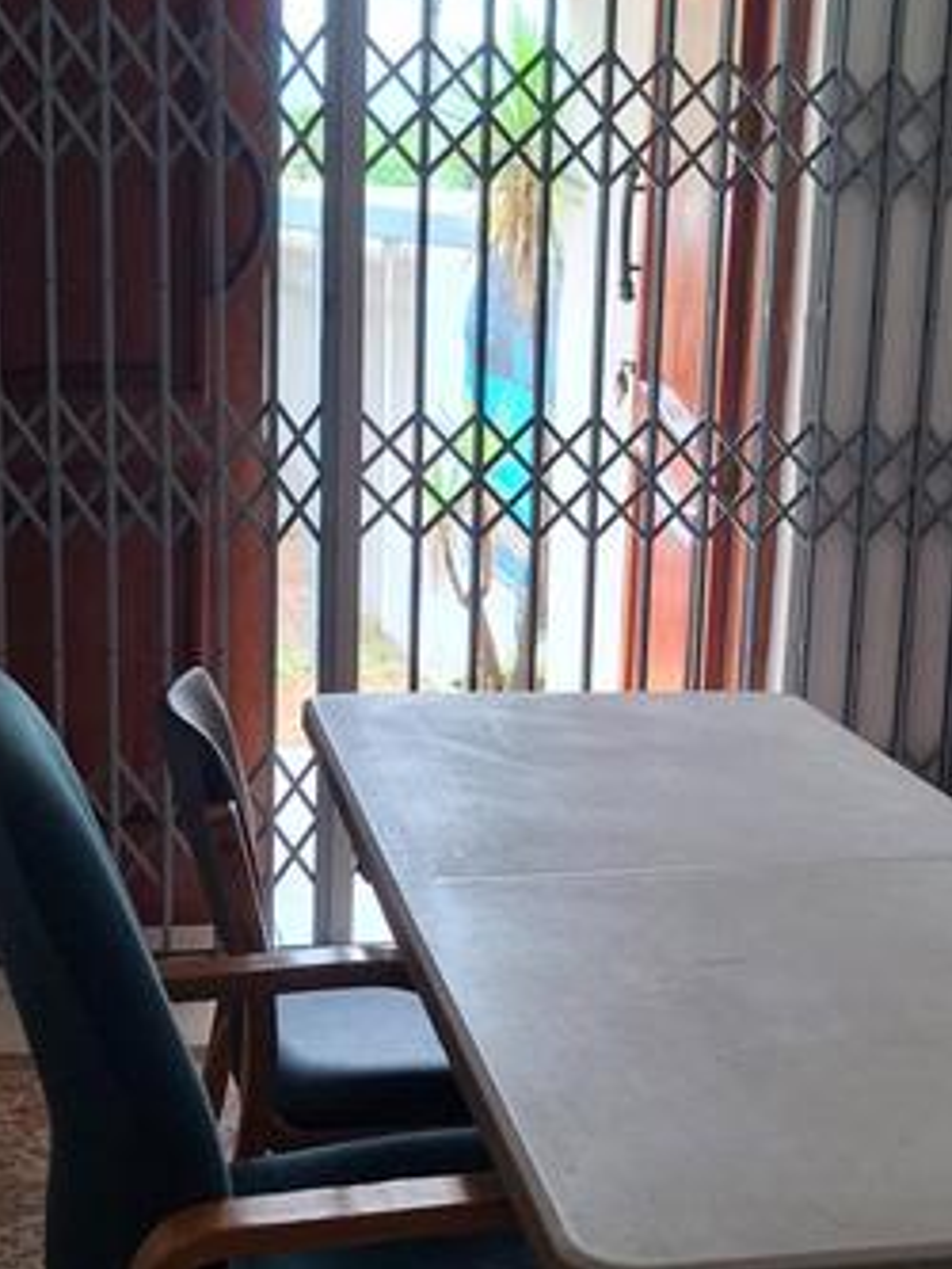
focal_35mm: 60
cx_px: 701
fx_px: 2199
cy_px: 644
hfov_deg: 24.2
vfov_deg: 32.2
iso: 80
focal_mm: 4.69
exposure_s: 1/100
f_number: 1.8
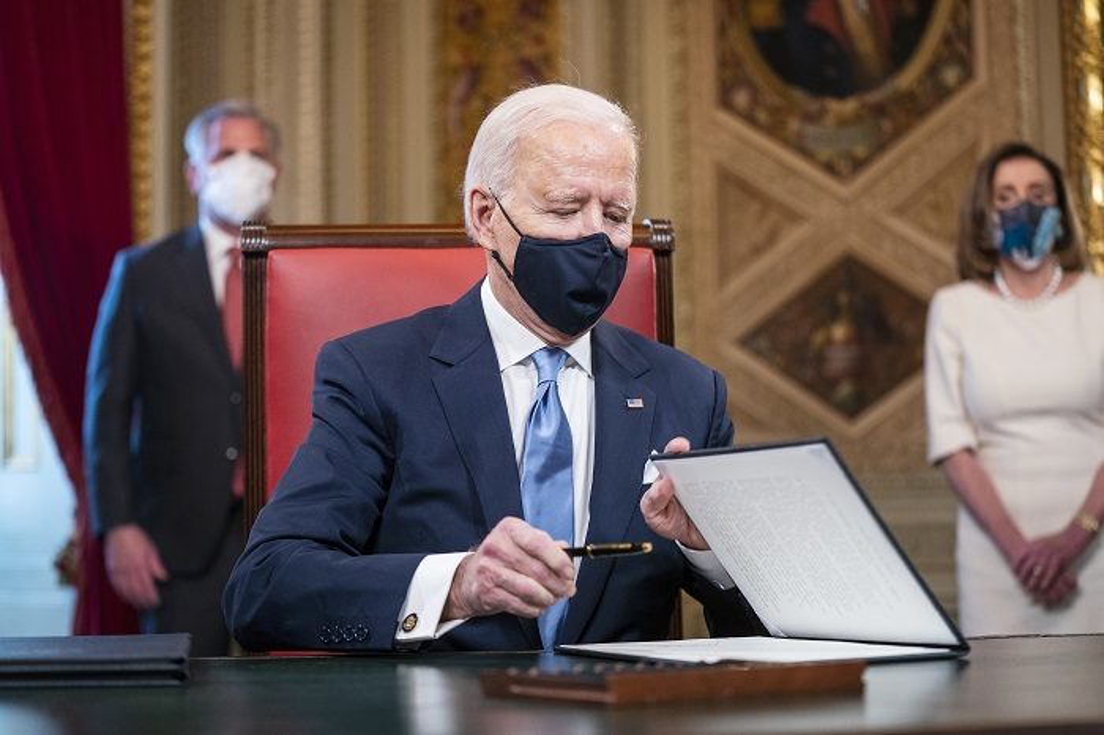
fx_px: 2146
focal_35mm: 70
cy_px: 368
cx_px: 552
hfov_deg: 28.9
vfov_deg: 19.4
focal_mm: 70
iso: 1600
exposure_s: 1/250
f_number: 2.8
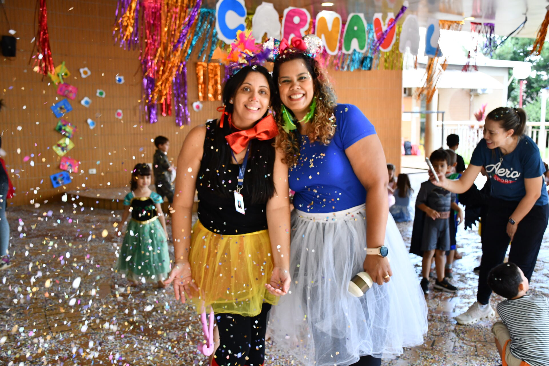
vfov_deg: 34.2
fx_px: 595
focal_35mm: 39
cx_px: 274
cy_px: 183
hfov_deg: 49.6
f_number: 3.8
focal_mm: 26
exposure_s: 1/160
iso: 800
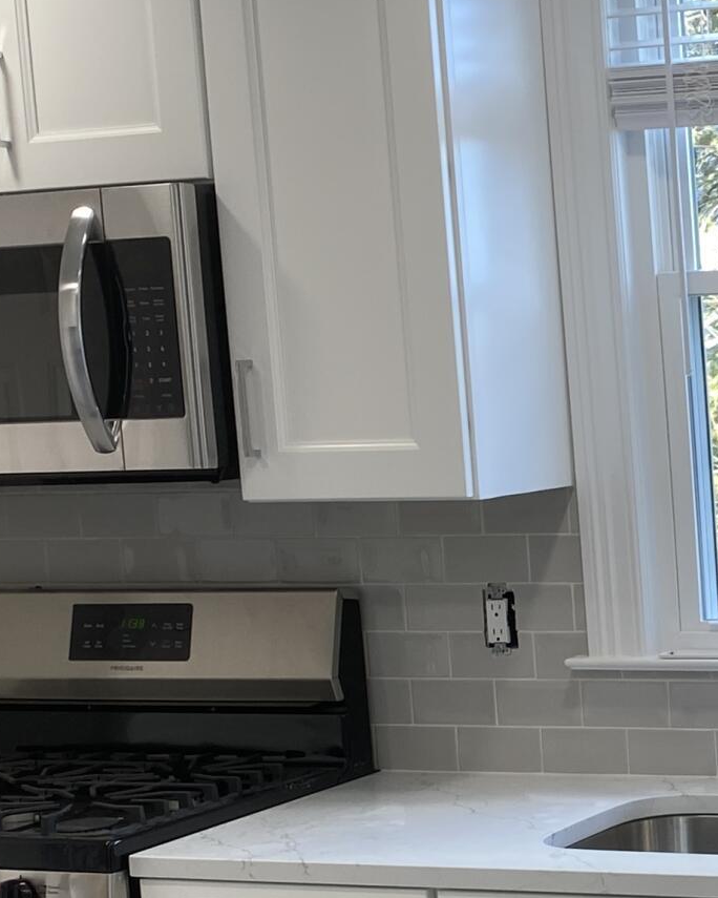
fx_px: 2364
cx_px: 887
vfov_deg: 21.3
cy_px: 687
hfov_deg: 16.5
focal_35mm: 89
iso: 50
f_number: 1.8
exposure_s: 1/120
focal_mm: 4.25
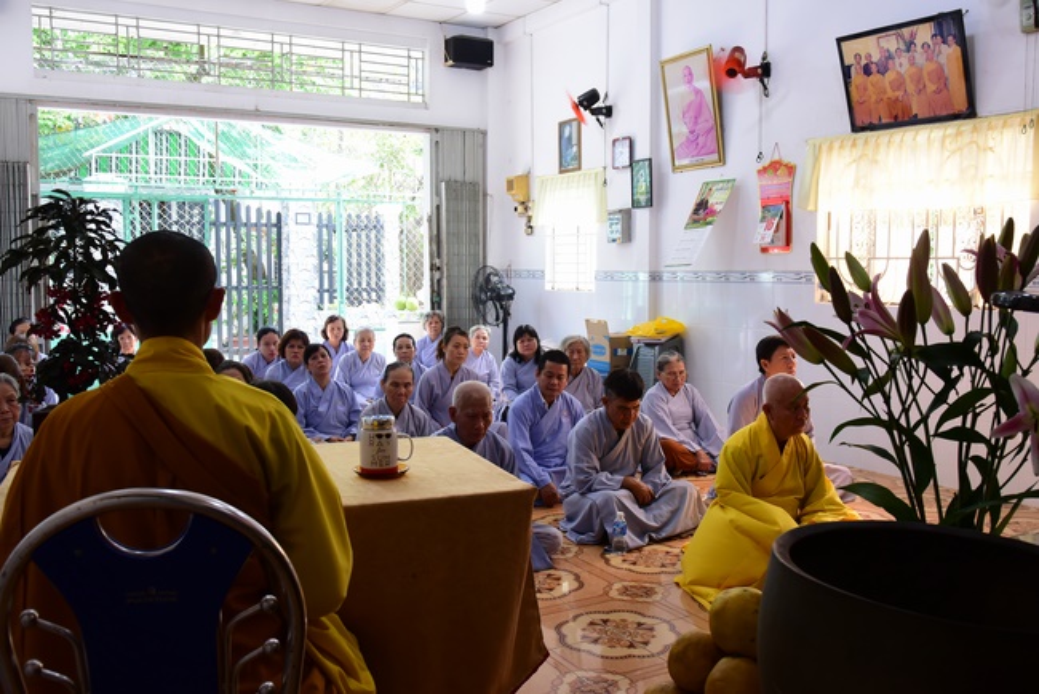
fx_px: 924
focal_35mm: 32
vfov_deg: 41.2
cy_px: 347
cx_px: 520
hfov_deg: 58.7
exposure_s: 1/80
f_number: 8
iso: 1600
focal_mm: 32
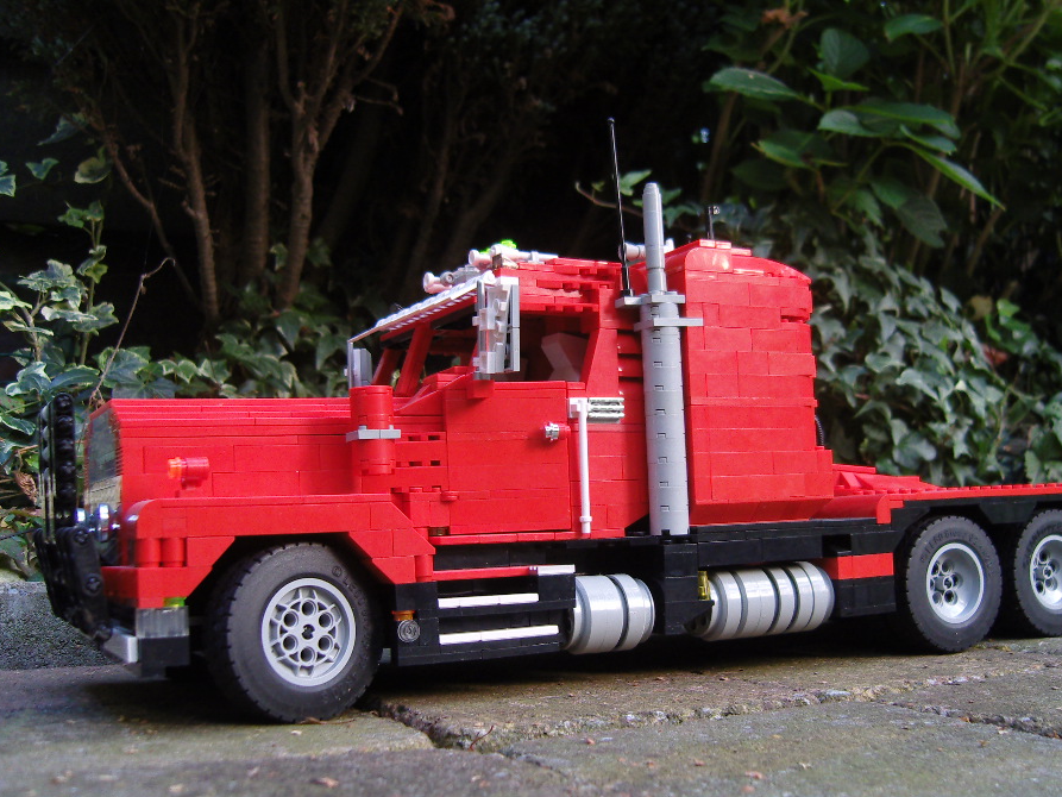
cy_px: 400
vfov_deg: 36.8
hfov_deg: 47.8
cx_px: 577
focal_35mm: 39
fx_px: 1197
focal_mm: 7.3
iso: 200
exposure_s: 1/30
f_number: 2.8
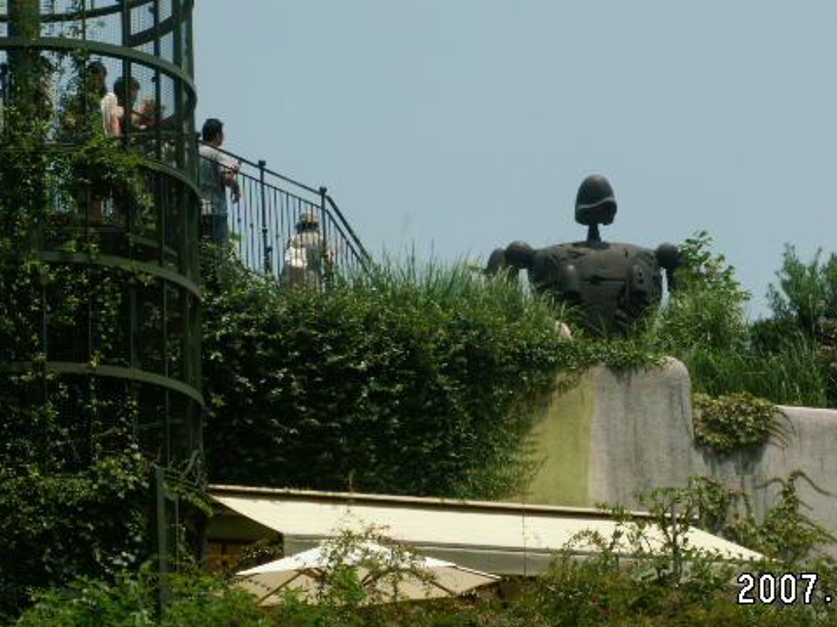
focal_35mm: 147
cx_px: 479
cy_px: 251
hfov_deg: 13.4
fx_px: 3554
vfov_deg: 10.1
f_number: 8
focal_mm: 17.99
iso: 50
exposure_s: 1/250
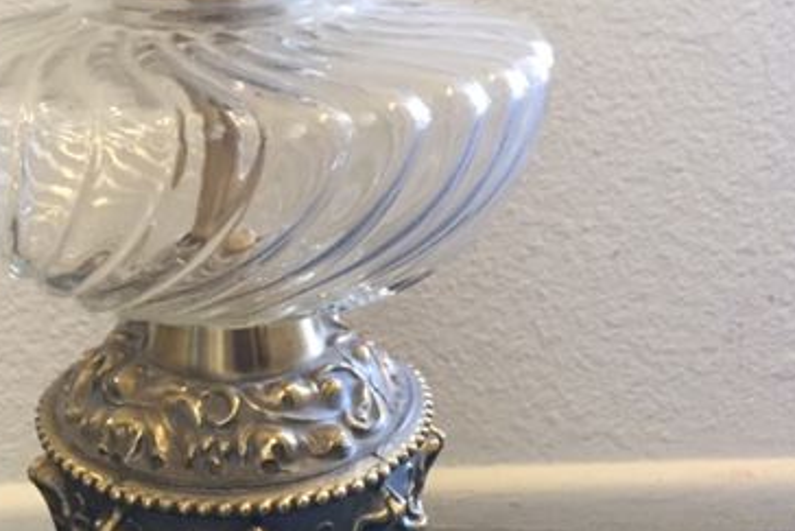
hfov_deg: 36.7
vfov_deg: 25.2
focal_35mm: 53
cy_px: 120
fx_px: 1171
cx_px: 212
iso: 160
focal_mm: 4.15
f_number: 2.2
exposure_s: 1/30
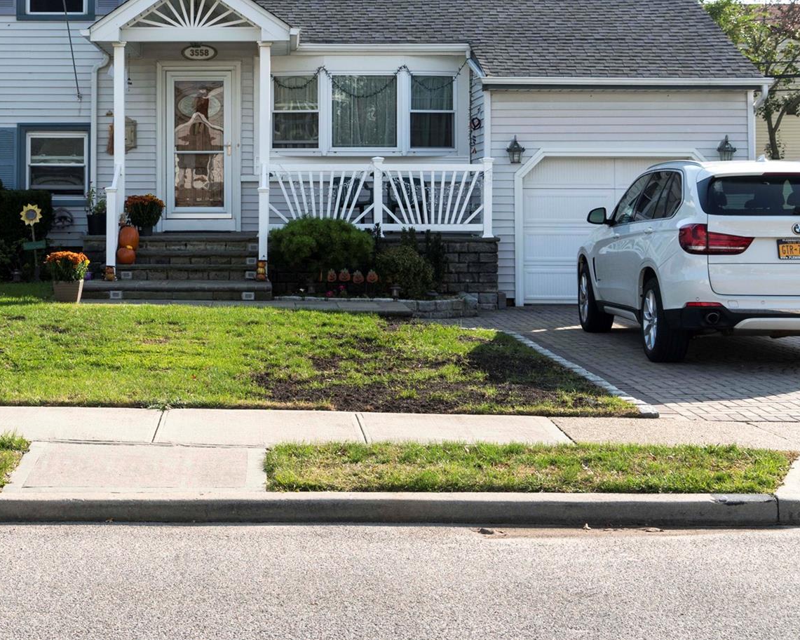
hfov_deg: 29.3
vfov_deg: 23.6
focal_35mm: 64
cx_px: 252
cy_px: 164
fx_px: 1515
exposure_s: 1/800
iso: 400
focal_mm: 38
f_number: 7.1
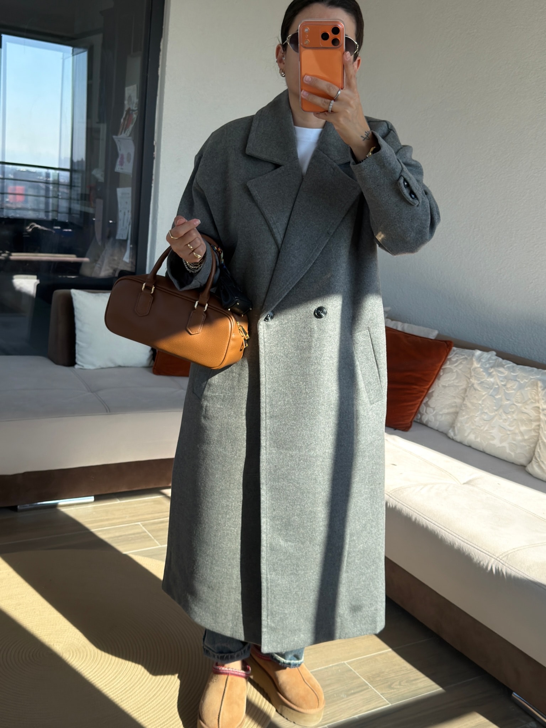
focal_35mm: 39
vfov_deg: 47.9
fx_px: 821
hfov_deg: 36.8
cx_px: 273
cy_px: 364
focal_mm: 6.76
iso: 100
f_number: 1.78
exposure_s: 1/1230
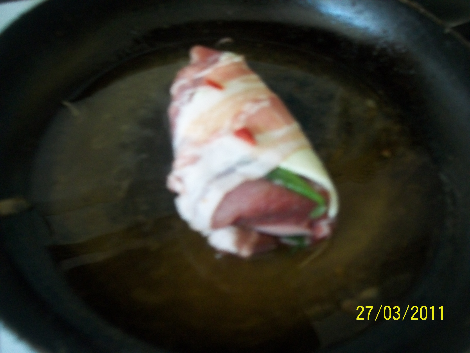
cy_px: 176
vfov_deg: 39.7
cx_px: 235
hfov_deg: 51.4
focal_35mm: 36
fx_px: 489
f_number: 2.7
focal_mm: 6
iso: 224
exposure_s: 1/10
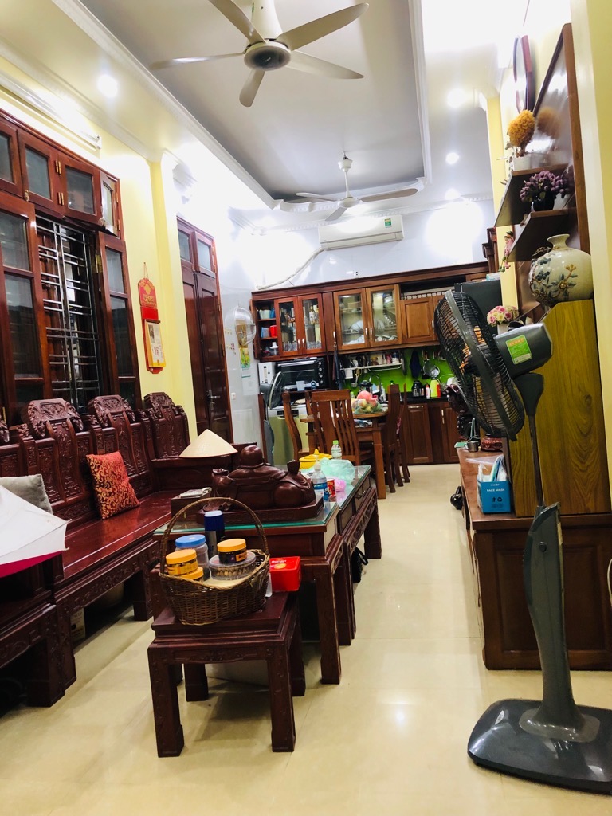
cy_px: 408
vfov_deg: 63.4
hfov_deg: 49.7
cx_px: 306
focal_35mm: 28
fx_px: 660
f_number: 1.8
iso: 64
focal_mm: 3.99
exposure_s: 1/17
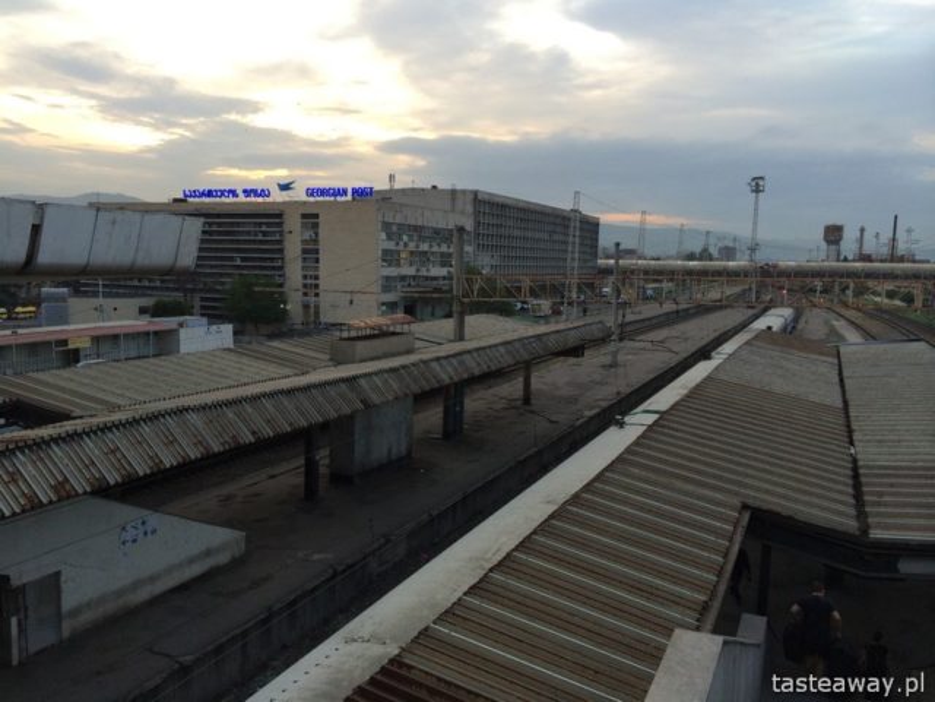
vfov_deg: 46.8
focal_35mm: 30
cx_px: 468
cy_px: 351
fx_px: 810
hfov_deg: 60.0
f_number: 2.2
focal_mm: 4.12
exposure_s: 1/120
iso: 64
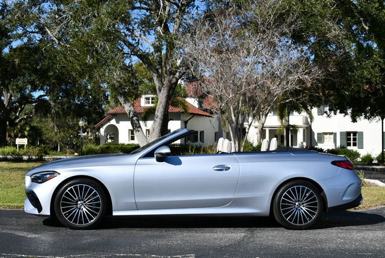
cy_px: 129
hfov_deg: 38.2
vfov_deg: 26.0
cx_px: 192
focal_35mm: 52
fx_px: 557
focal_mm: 26
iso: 100
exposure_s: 1/320
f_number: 9
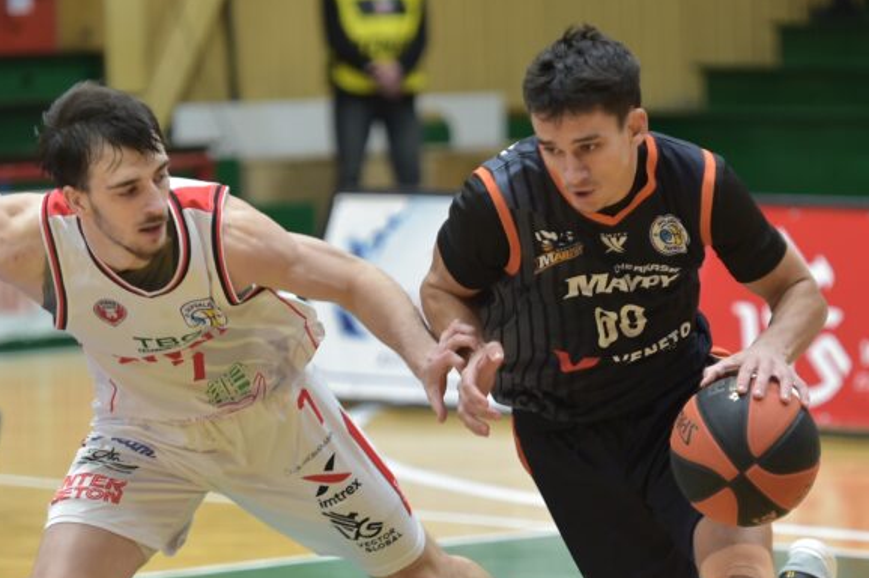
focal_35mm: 248
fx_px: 5980
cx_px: 592
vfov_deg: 5.5
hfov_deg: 8.3
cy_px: 360
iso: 2500
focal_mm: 140
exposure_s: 1/800
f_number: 2.8
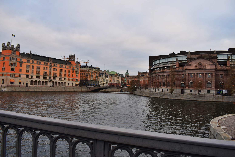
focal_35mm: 28
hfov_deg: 65.5
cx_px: 116
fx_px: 183
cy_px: 79
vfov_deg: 46.4
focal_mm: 18
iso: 400
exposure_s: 1/200
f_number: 7.1
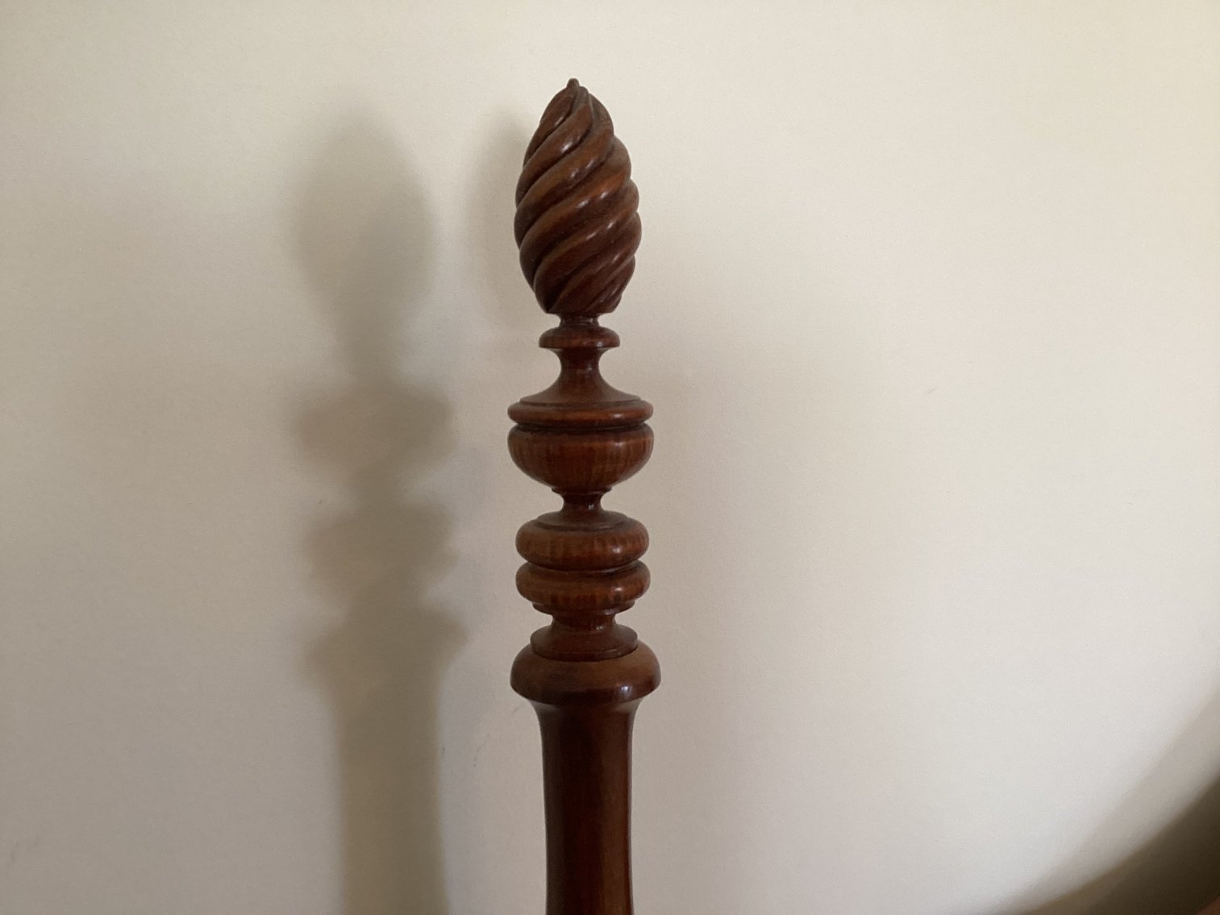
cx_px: 610
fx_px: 1093
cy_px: 458
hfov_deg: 58.3
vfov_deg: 45.4
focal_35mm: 31
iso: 200
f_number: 2.4
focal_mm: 3.3
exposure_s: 1/60
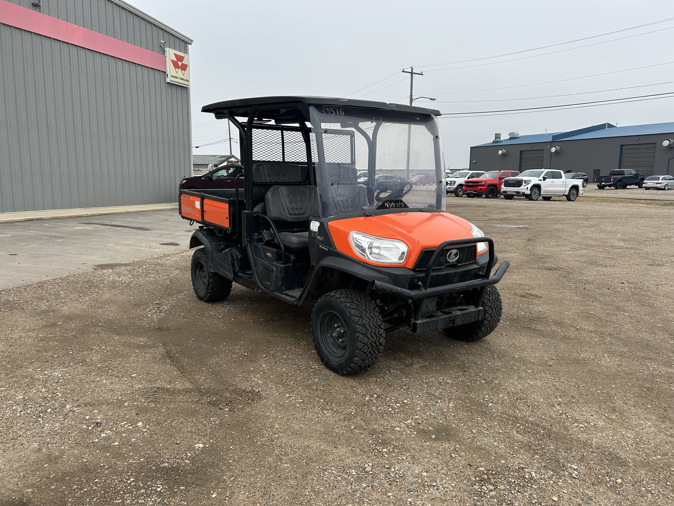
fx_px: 506
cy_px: 253
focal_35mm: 26
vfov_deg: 53.1
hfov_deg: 67.3
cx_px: 337
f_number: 1.5
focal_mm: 5.7
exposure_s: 1/1395
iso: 50
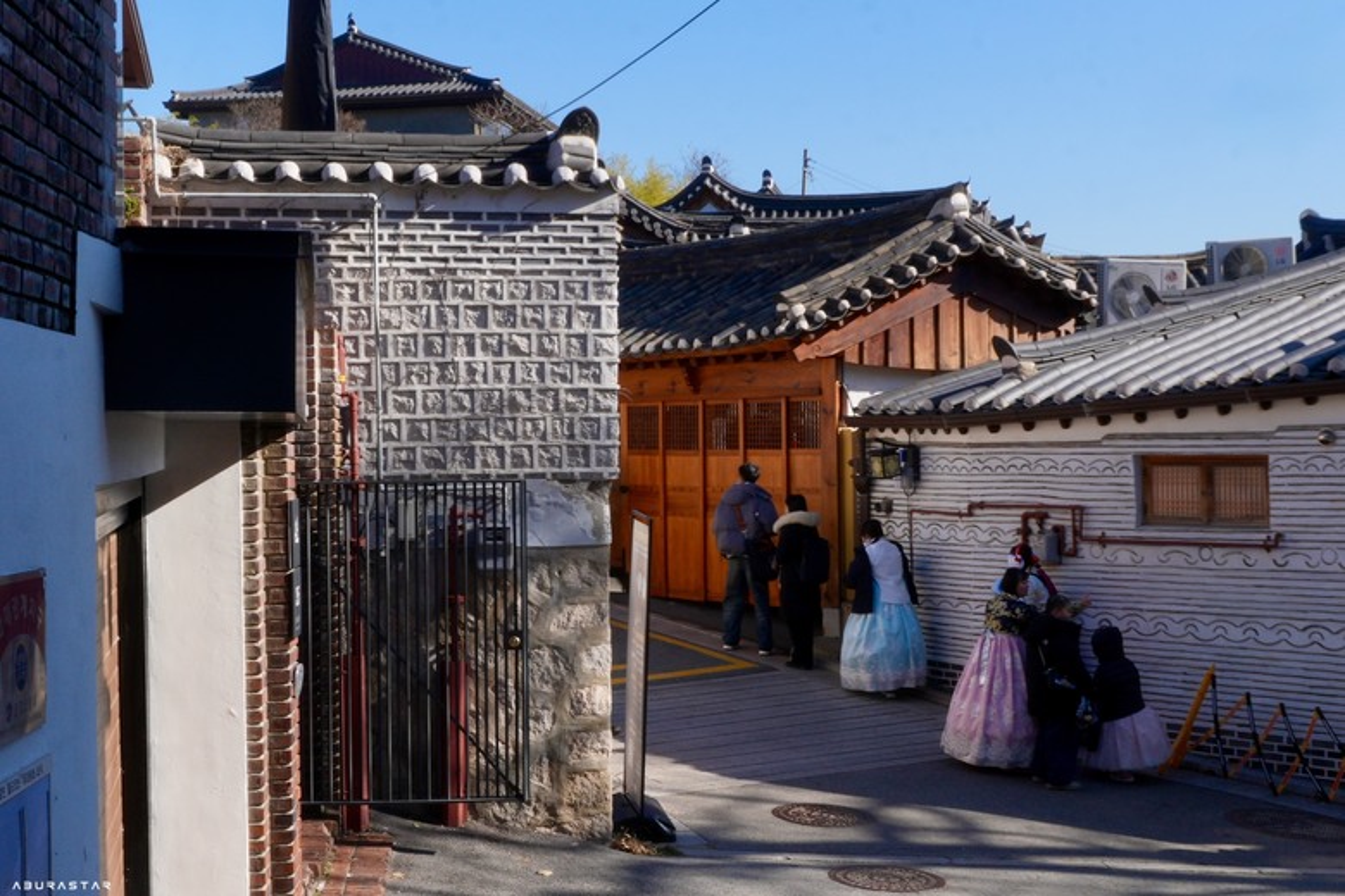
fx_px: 747
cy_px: 448
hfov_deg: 84.0
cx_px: 672
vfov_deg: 61.9
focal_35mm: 20
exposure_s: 1/40
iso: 100
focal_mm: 20
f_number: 22
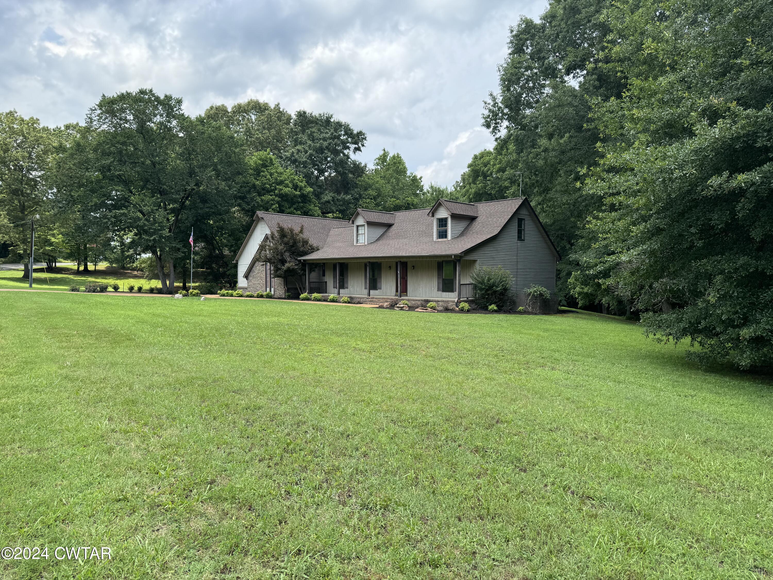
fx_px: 536
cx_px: 386
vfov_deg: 56.8
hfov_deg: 71.6
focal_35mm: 24
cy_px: 290
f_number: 1.78
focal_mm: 6.76
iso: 80
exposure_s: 1/1637
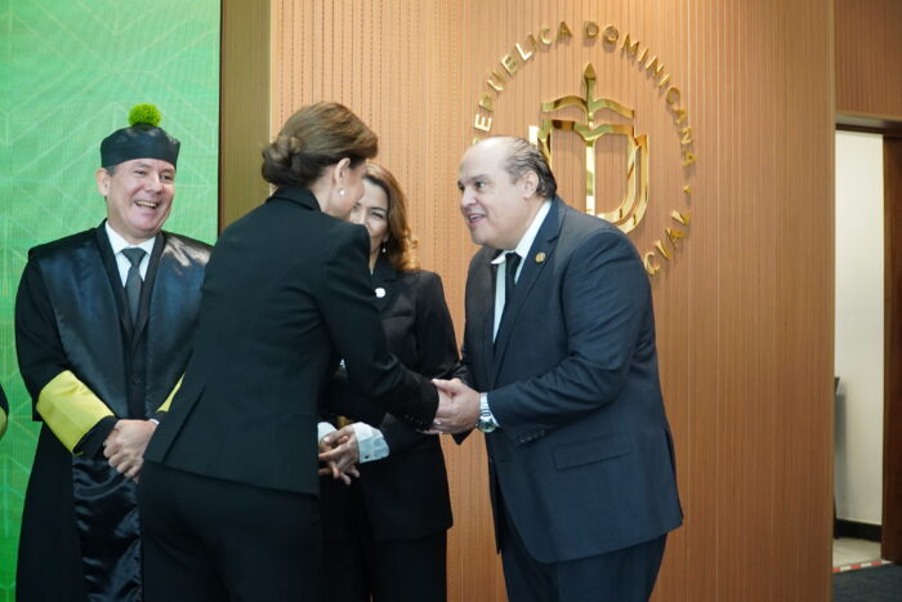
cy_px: 301
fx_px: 1428
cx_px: 451
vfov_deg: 23.8
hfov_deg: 35.0
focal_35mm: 57
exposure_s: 1/160
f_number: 4
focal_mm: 38
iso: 2500
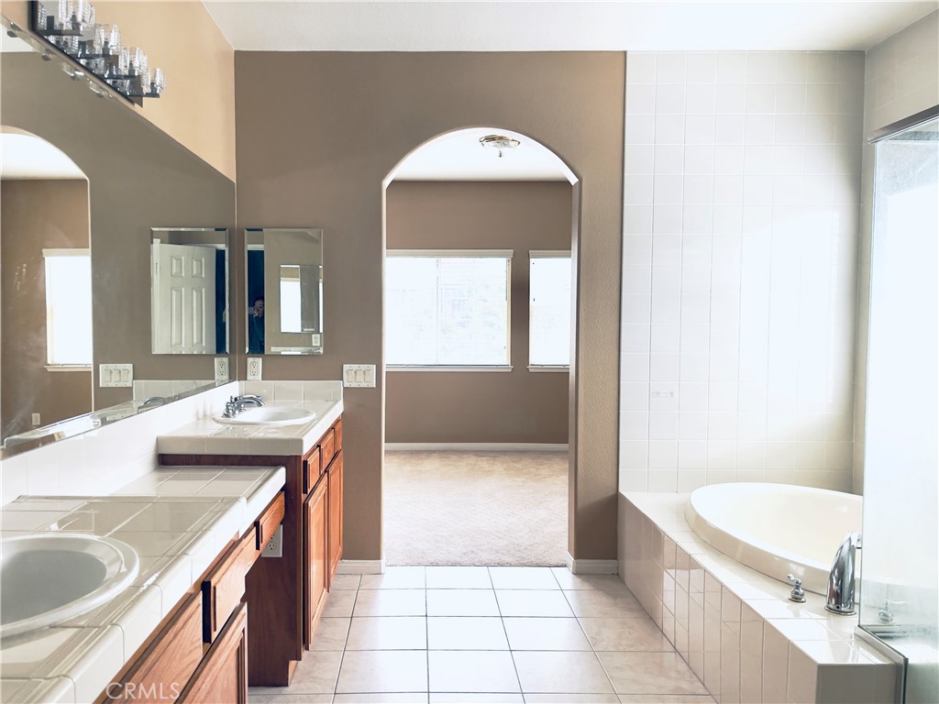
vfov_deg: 53.1
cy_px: 352
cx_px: 470
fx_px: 705
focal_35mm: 26
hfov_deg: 67.3
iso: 125
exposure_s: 1/81
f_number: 1.6
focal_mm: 5.1
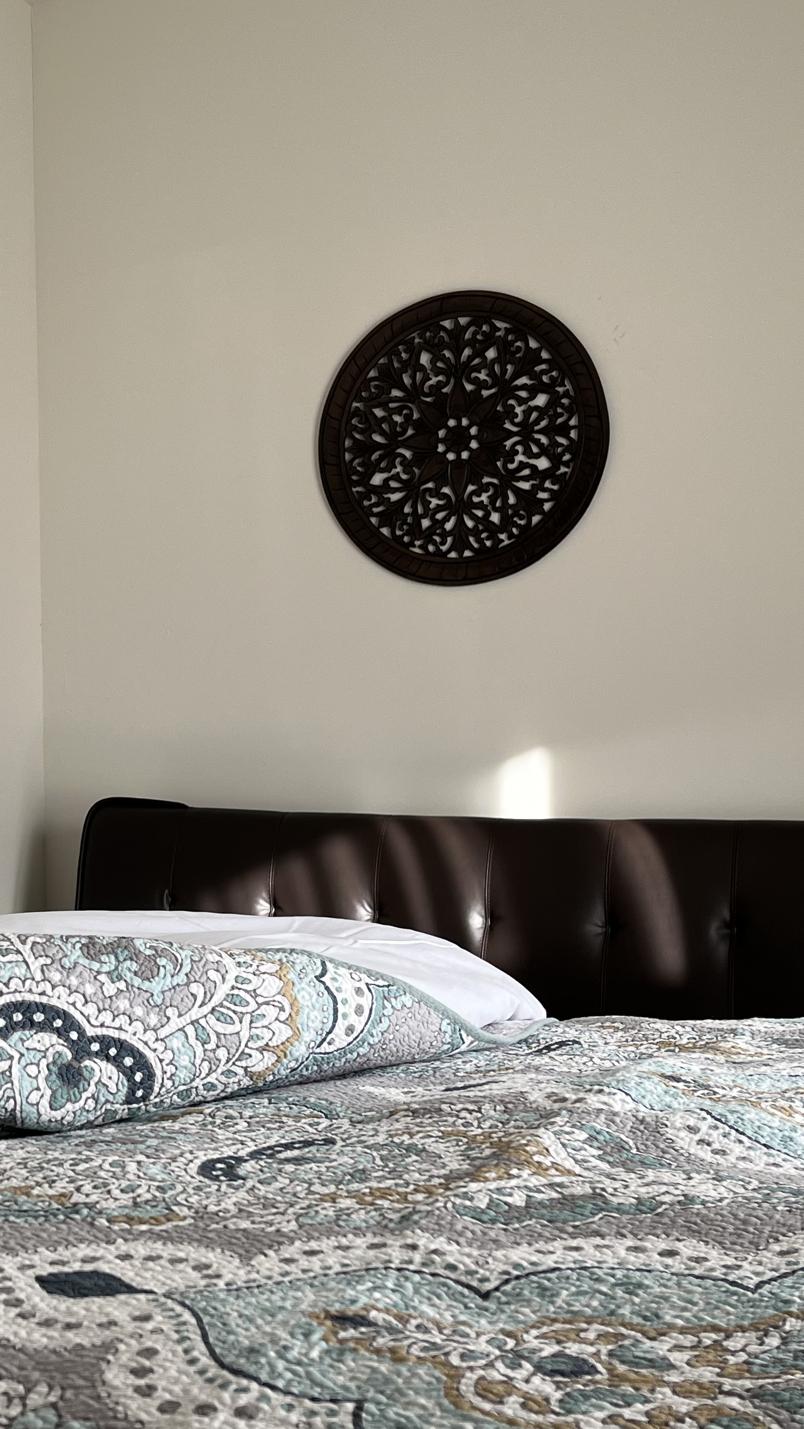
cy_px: 718
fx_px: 1857
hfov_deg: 23.6
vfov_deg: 42.1
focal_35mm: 49
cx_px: 47
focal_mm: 5.1
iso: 40
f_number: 1.6
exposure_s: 1/161
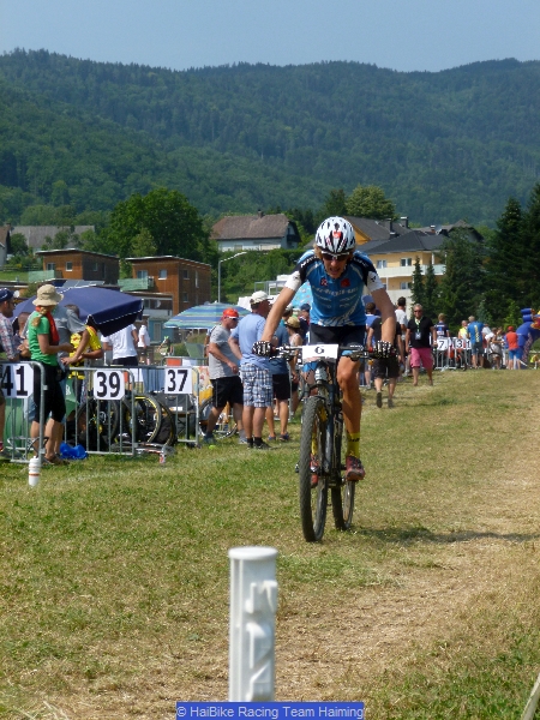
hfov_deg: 14.8
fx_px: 2080
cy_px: 360
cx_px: 270
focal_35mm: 100
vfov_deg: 19.6
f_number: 5.3
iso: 125
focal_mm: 17.8
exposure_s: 1/500
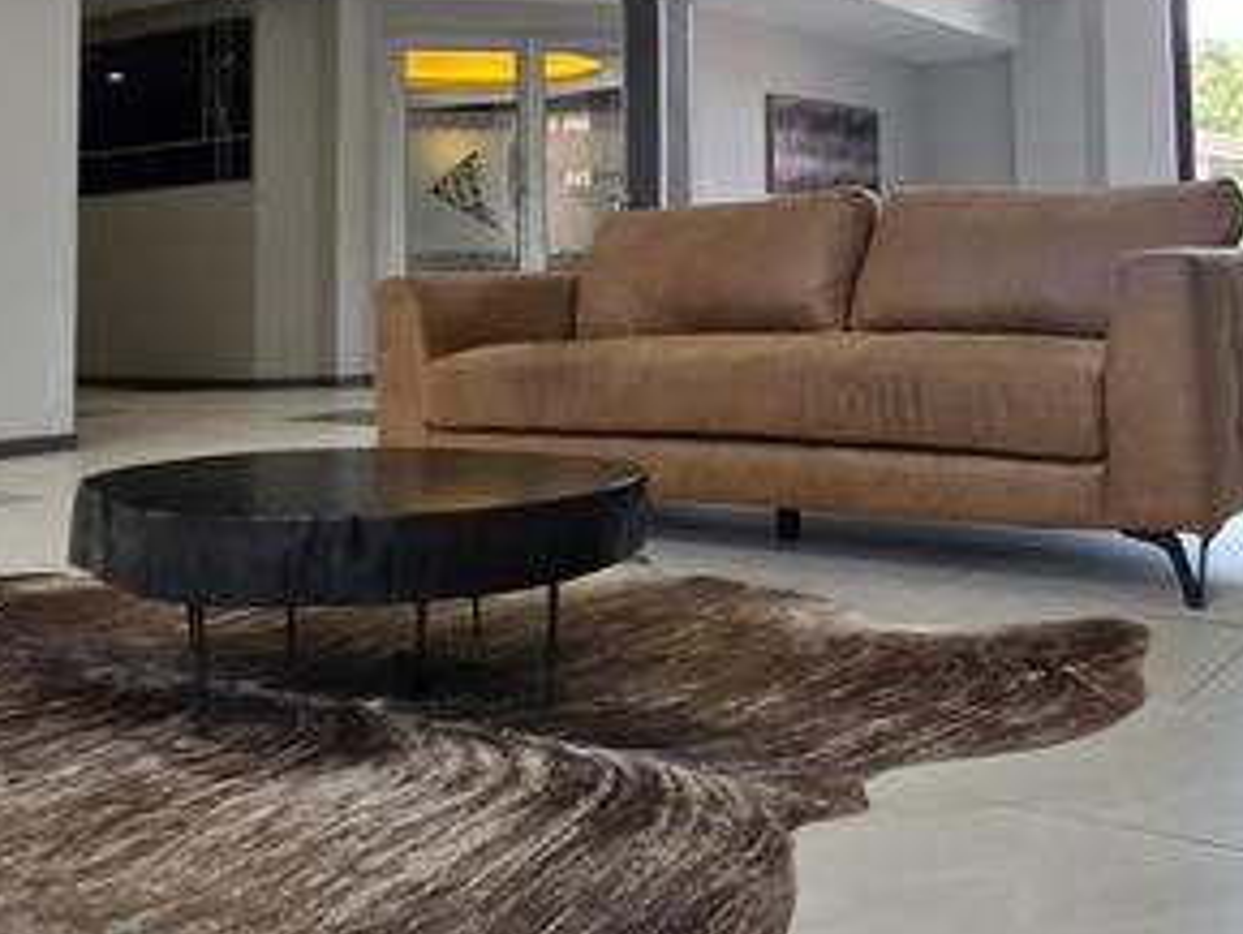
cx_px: 869
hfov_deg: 50.0
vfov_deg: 38.3
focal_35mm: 36
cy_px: 194
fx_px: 1293
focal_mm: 2.2
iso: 50
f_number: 1.9
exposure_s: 1/100
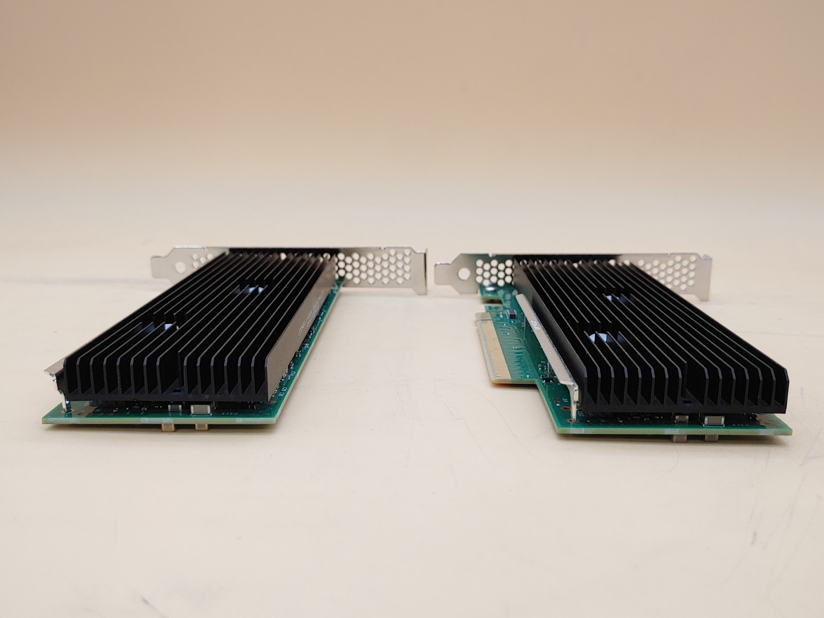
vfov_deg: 42.9
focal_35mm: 33
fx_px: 786
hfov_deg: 55.4
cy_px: 309
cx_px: 412
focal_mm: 4.36
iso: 50
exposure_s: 1/67
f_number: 1.8
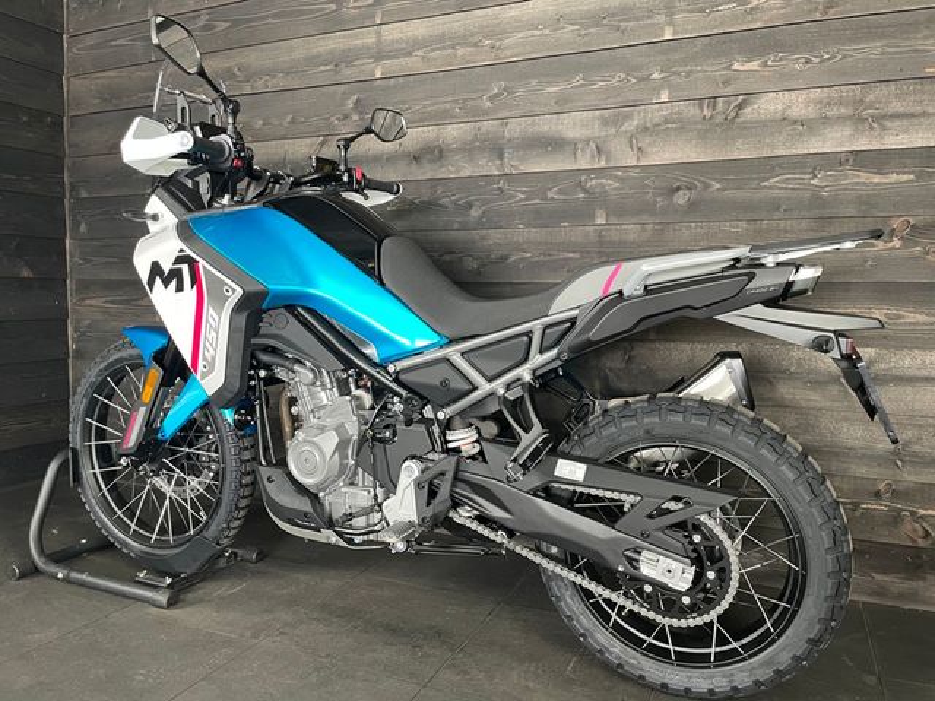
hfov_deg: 67.3
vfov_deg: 53.1
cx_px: 468
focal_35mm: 26
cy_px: 350
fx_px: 702
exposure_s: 1/50
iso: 250
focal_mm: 4.2
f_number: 1.6
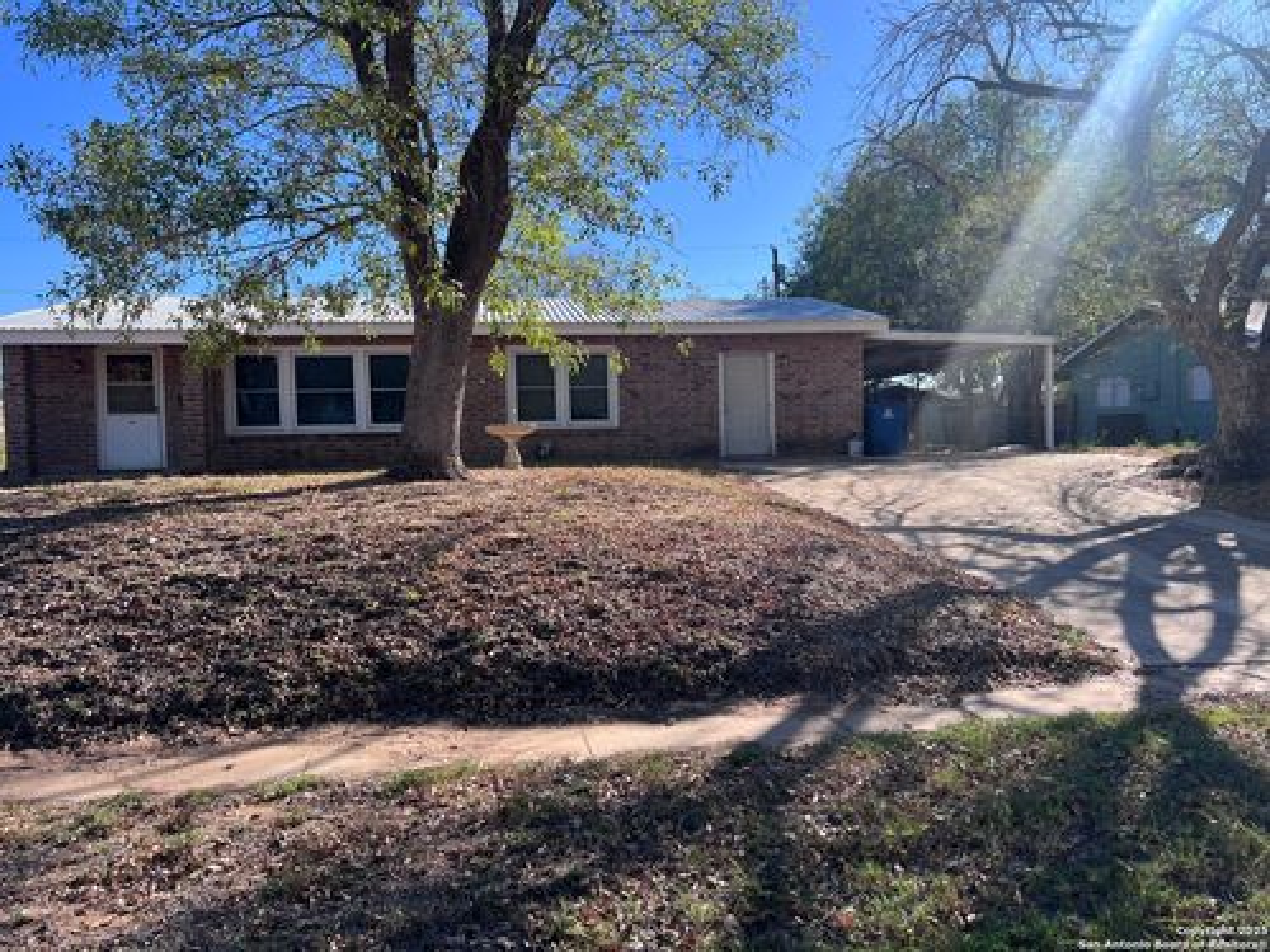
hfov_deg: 67.3
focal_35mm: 26
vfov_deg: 53.1
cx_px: 635
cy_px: 476
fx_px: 954
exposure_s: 1/2165
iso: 50
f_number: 1.5
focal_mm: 5.7
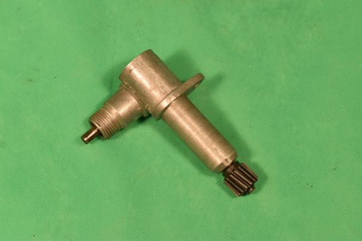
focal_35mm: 78
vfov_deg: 17.5
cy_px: 120
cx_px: 181
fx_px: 784
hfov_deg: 26.0
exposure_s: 1/80
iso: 125
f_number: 8
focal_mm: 52
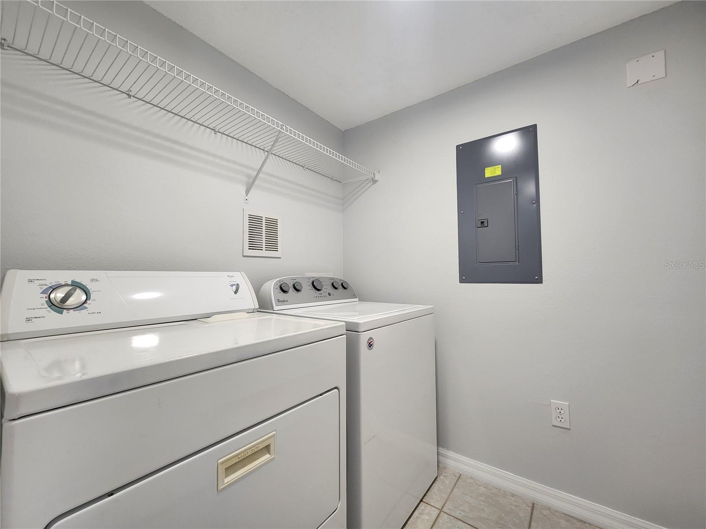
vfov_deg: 89.9
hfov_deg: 106.2
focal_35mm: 13
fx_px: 265
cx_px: 353
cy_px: 264
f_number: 2.2
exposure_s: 1/60
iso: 250
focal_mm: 2.2
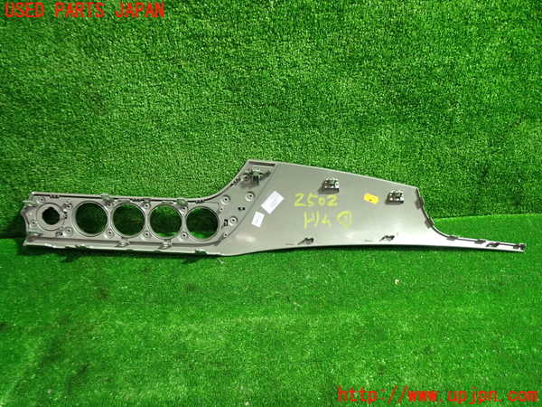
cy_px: 204
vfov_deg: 46.8
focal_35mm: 30
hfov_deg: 60.0
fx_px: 470
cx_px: 271
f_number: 2.3
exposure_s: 1/30
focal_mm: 5.4
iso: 400
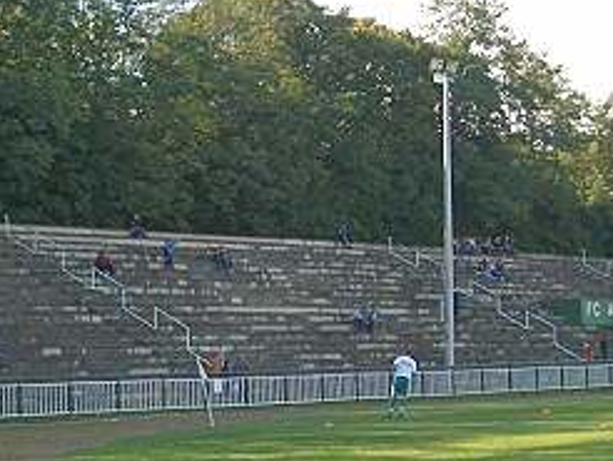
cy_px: 364
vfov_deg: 14.7
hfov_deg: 19.6
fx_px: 1773
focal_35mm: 100
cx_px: 264
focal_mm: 6.8
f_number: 2.8
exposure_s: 1/640
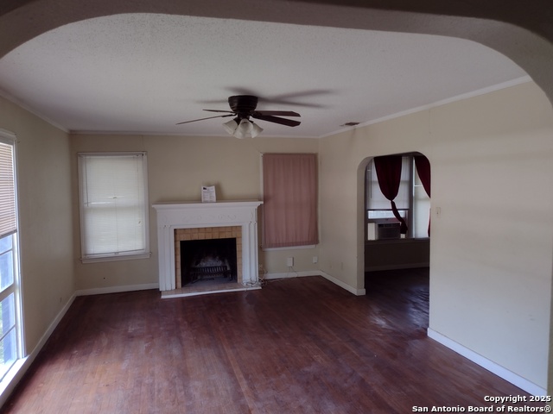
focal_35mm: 27
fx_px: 431
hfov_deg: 65.3
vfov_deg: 51.4
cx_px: 276
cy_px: 207
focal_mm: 4.71
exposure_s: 1/120
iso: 139
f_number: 1.7
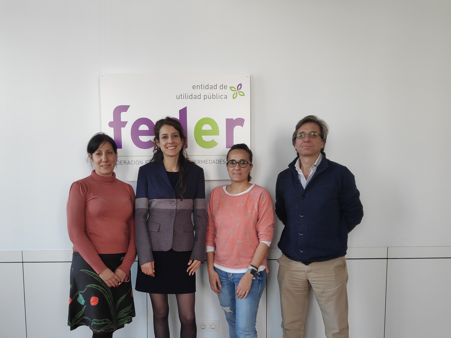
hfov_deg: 65.2
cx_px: 205
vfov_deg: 50.6
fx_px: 352
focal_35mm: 27
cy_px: 221
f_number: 1.9
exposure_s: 1/100
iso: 648
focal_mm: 3.94
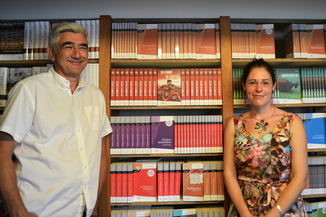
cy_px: 108
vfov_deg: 43.6
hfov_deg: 61.9
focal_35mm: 30
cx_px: 163
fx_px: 272
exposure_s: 1/60
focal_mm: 20
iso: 560
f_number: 4
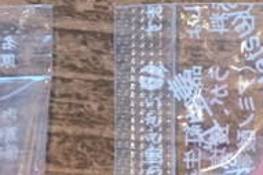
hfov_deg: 5.4
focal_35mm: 383
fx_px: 2796
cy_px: 314
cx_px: 329
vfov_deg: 3.6
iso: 4000
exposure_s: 1/60
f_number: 7.1
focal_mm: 40.7
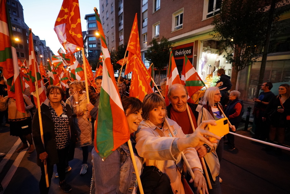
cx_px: 145
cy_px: 97
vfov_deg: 73.7
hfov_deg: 96.7
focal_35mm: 16
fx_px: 129
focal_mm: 16
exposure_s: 1/160
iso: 5000
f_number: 2.8
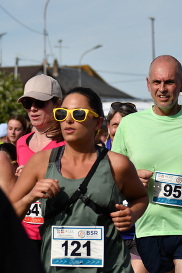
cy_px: 136
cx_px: 95
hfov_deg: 7.3
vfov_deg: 10.9
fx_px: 1424
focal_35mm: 188
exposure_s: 1/1250
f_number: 4.5
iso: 100
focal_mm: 70
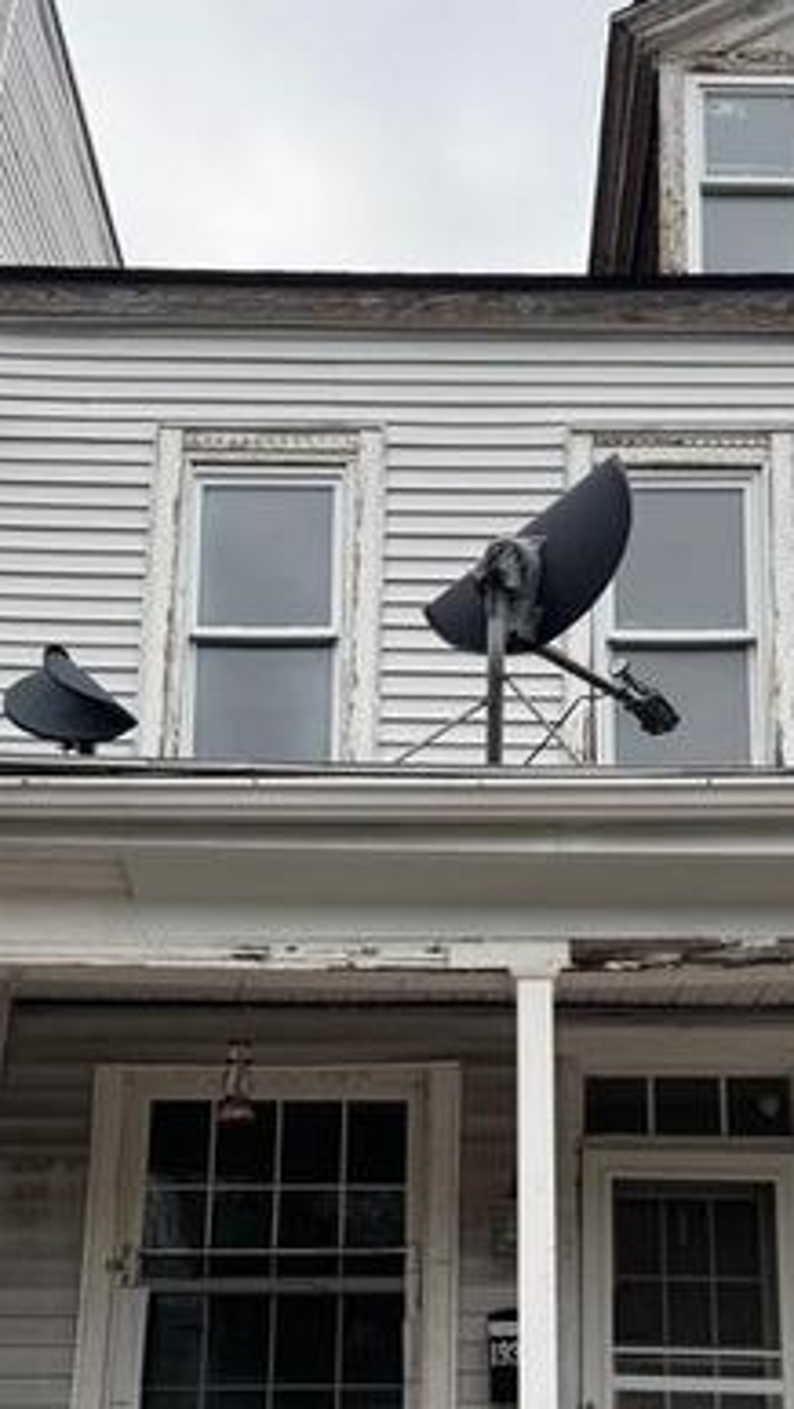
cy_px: 1003
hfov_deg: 26.5
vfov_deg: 44.4
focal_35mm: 45
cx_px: 466
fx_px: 1682
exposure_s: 1/1094
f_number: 1.78
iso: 80
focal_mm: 6.76
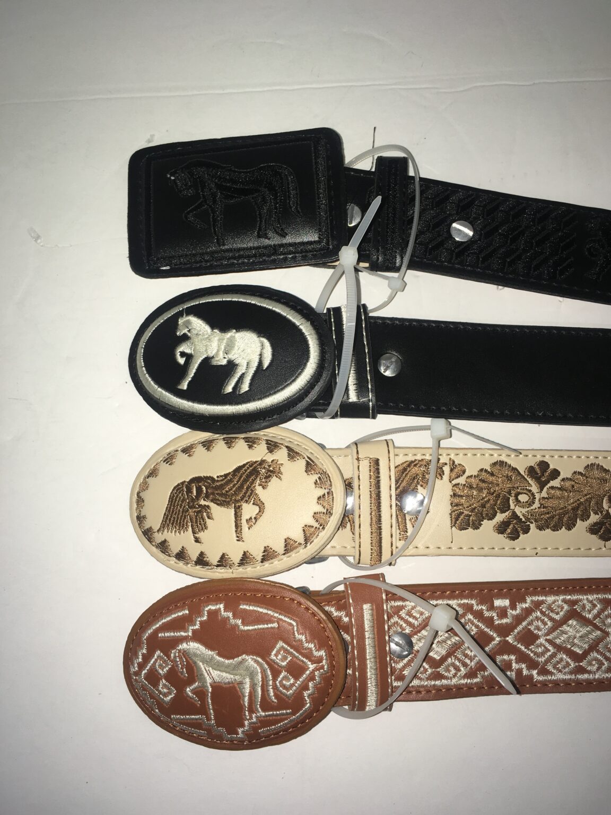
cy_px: 408
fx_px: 682
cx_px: 306
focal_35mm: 29
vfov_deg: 61.7
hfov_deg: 48.2
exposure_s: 1/69
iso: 25
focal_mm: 4.15
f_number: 2.2
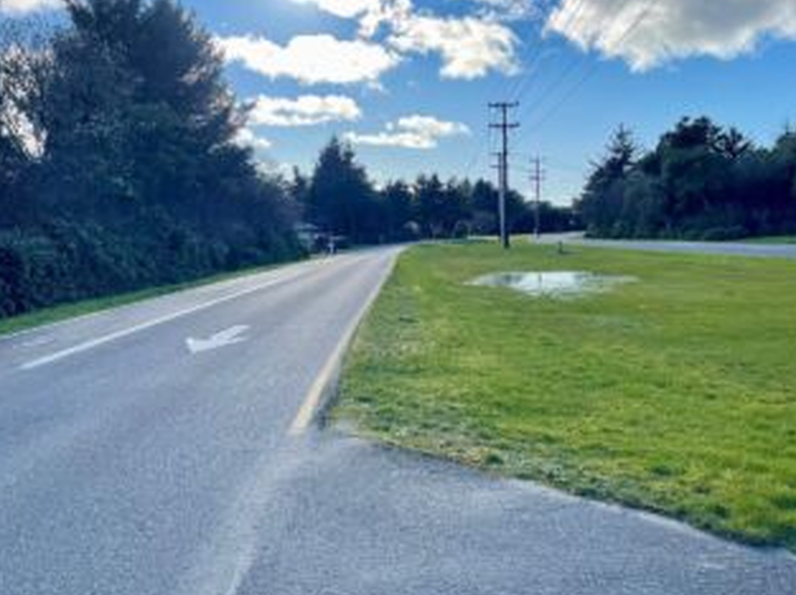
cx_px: 399
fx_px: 735
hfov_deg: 56.9
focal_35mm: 32
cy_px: 300
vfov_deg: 44.1
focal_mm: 5.1
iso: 32
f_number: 1.6
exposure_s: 1/2660
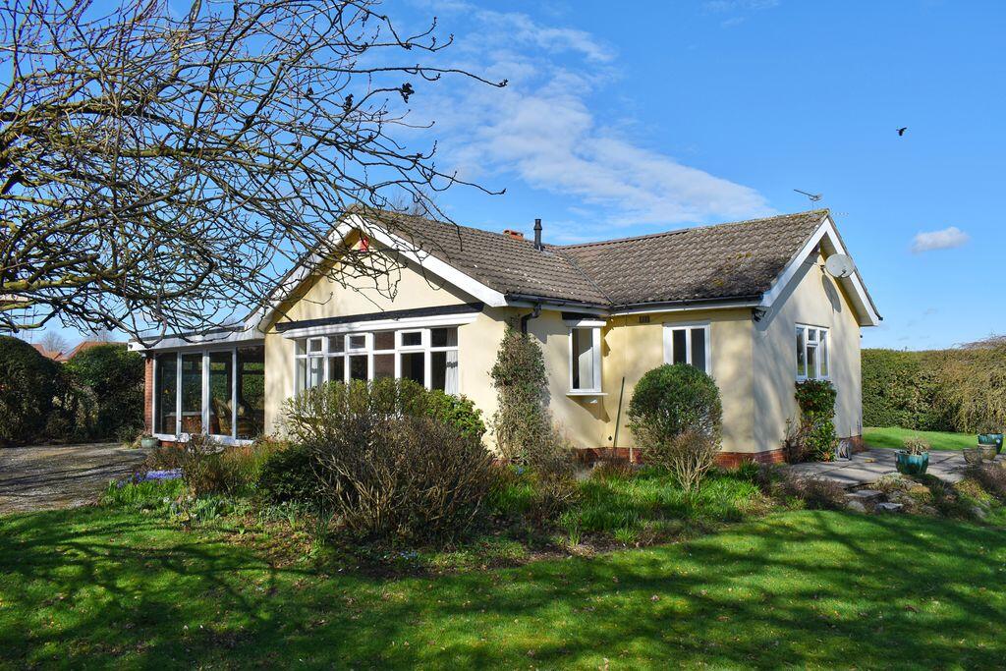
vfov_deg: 47.9
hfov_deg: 67.4
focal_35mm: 27
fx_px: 755
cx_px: 503
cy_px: 336
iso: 100
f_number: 9
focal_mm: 18
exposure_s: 1/320
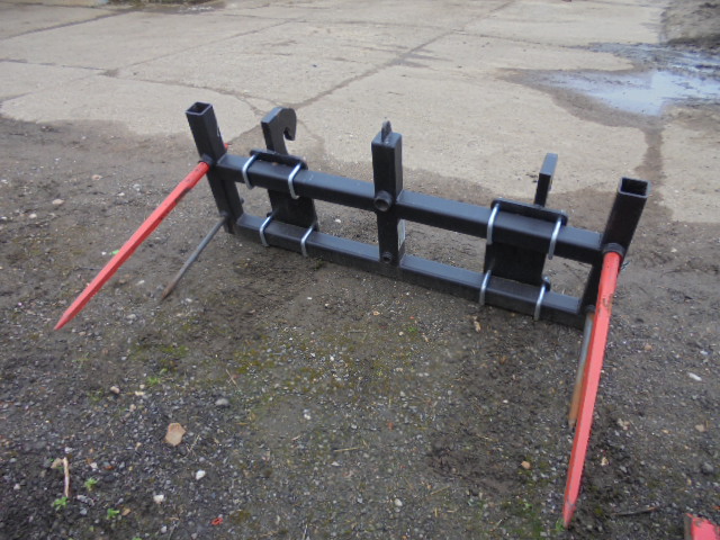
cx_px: 360
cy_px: 270
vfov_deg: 53.1
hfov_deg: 67.3
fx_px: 541
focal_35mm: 26
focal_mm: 4.6
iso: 100
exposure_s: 1/125
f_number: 3.5
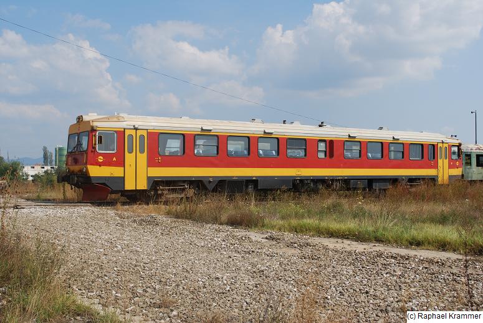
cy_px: 162
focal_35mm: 44
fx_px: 584
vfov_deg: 30.9
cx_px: 242
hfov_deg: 44.9
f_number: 9
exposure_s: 1/320
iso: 100
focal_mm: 29
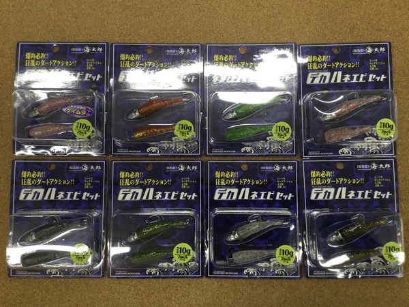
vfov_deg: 45.4
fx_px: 366
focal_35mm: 31
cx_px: 204
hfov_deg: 58.4
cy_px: 154
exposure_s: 1/40
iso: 25
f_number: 2.4
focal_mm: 3.3
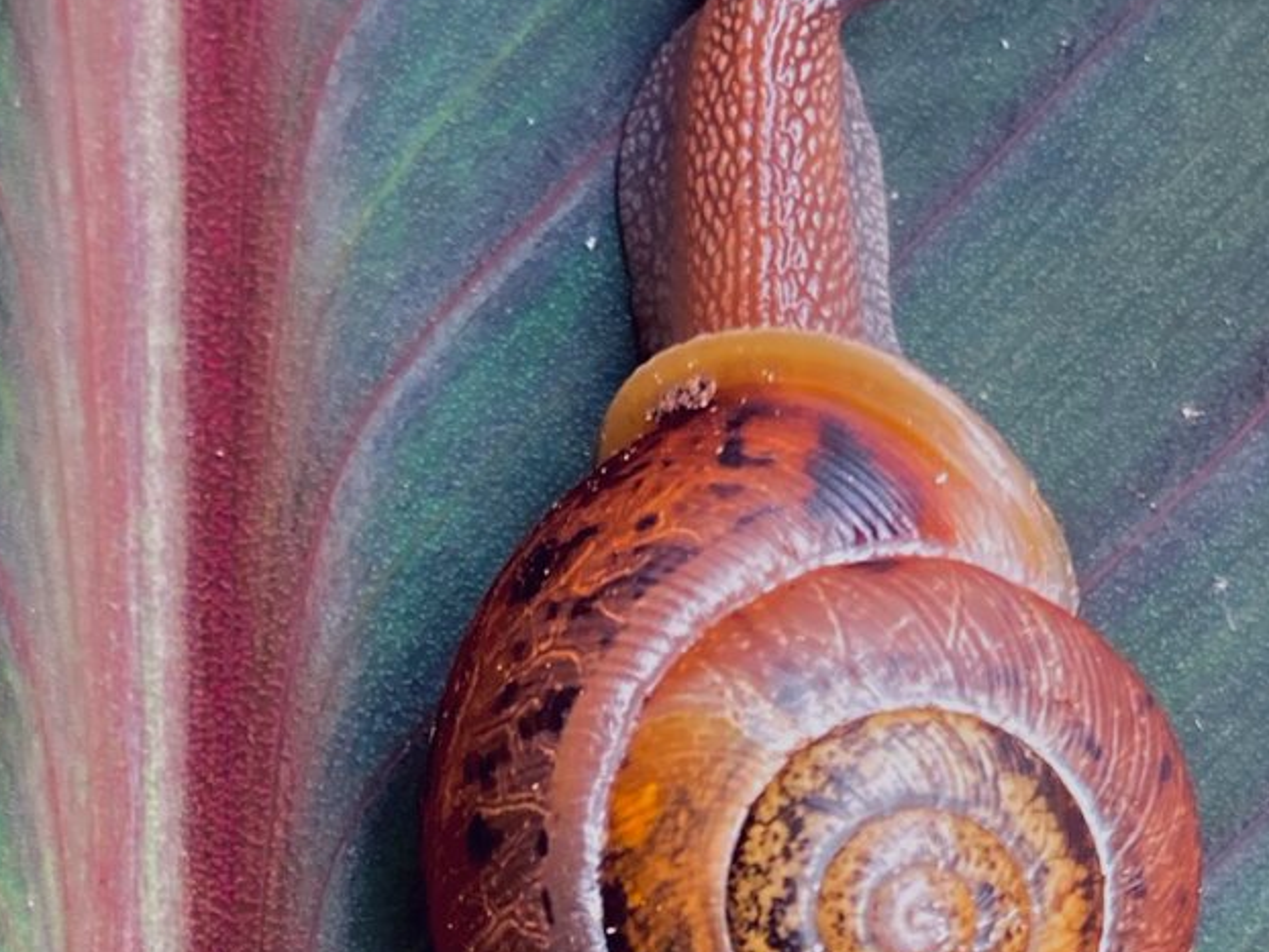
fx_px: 1320
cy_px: 579
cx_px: 524
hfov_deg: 51.1
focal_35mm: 36
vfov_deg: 39.5
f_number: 1.8
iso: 80
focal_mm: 3.99
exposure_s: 1/103
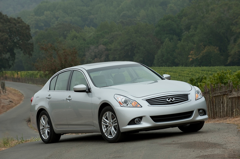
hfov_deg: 10.8
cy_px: 80
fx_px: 1266
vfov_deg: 7.2
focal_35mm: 190
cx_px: 120
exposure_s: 1/25
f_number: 10
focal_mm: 190
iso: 200
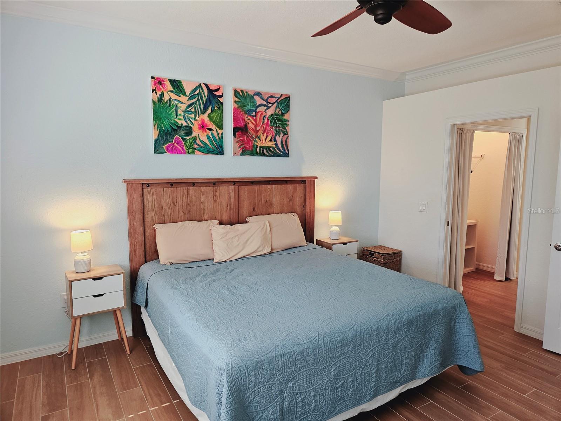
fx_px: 373
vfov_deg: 58.9
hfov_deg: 73.9
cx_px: 280
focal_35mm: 23
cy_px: 210
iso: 160
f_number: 1.8
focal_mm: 5.4
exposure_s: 1/120
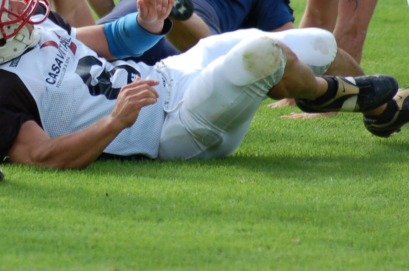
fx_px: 6132
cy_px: 26
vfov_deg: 2.5
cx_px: 64
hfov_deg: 3.8
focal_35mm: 541
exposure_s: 1/800
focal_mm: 195
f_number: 5
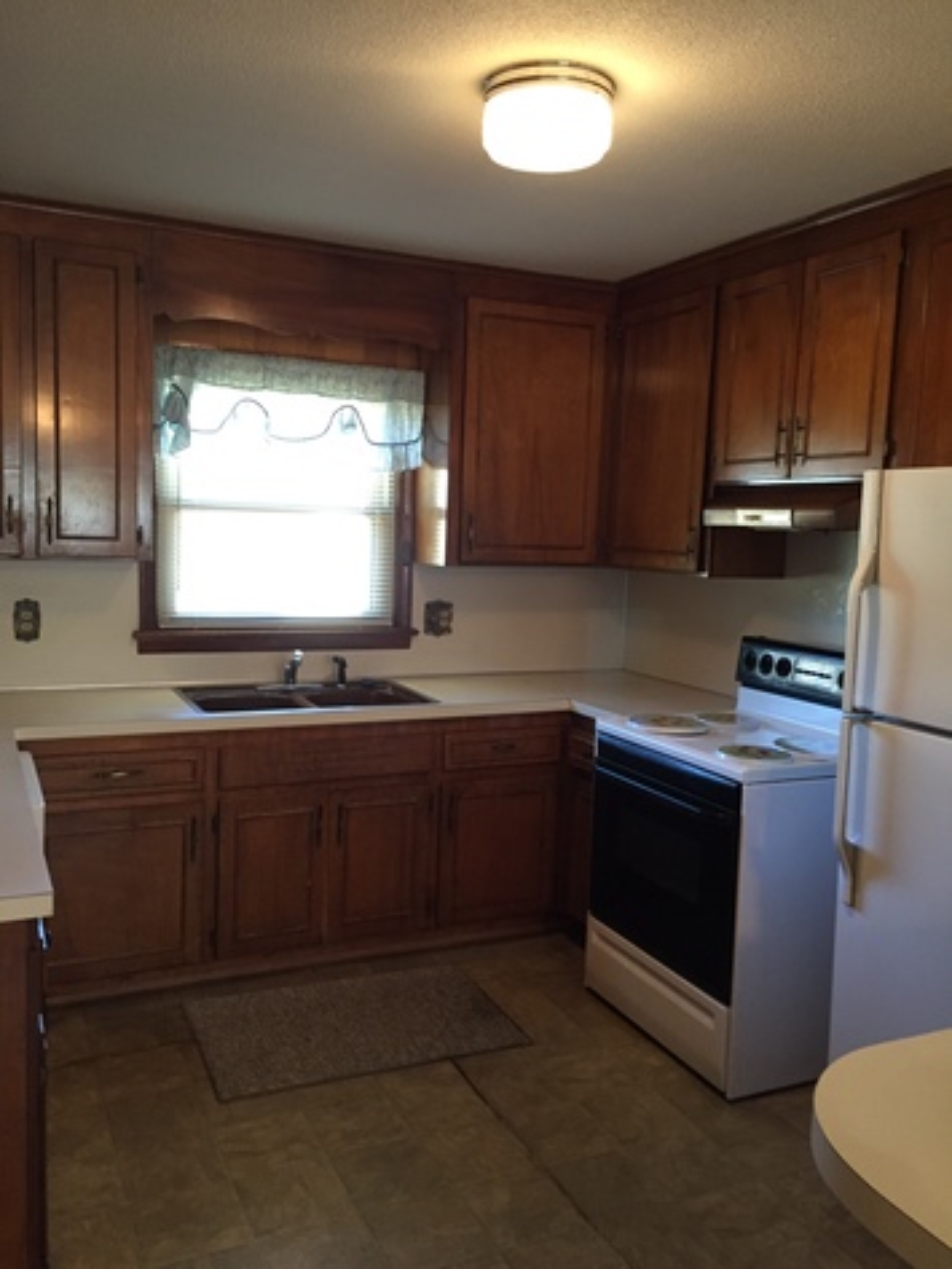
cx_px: 476
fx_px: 1063
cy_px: 634
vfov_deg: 61.6
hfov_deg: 48.2
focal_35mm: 29
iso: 125
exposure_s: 1/30
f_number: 2.2
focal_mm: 4.15
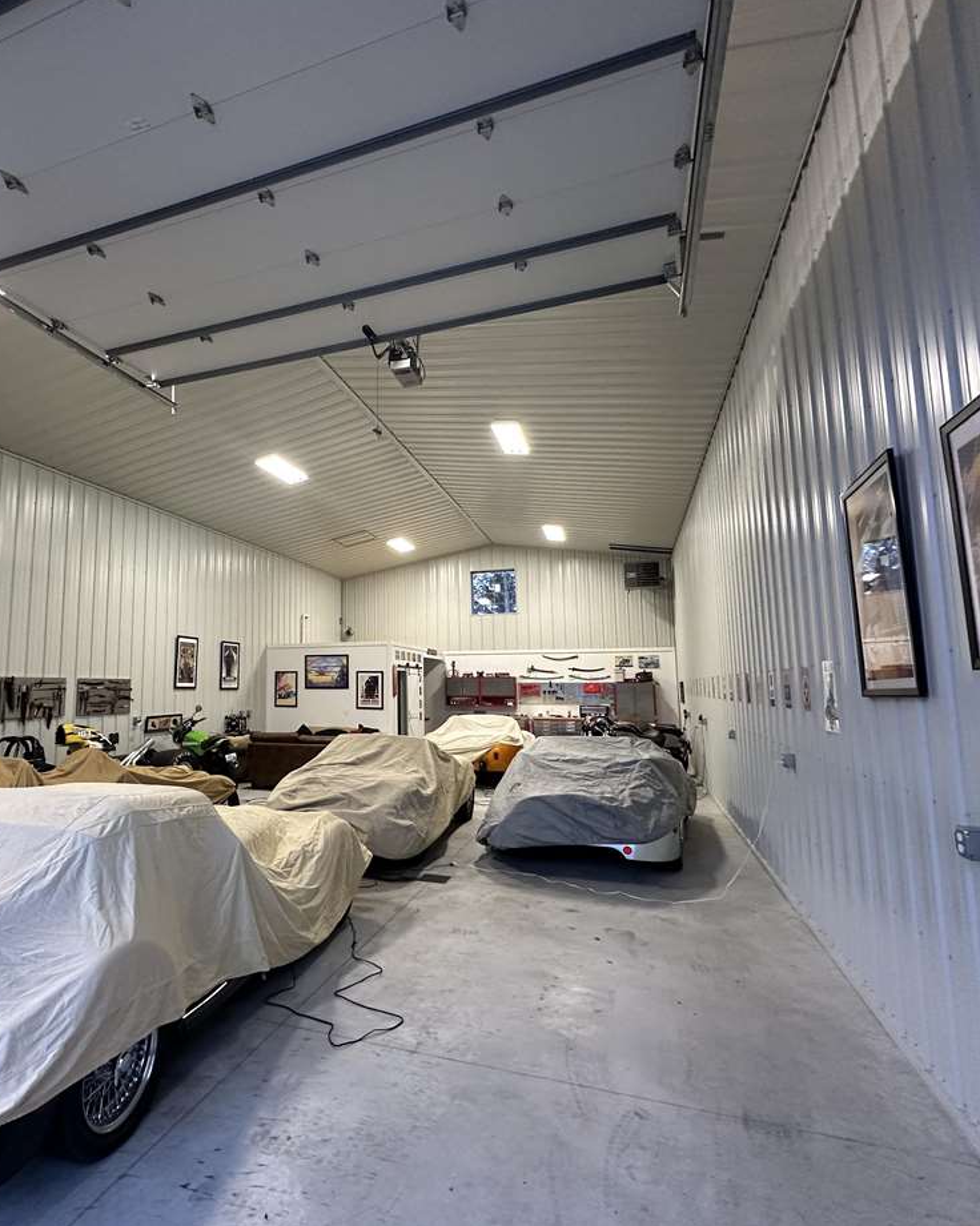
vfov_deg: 83.3
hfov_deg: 69.2
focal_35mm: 19
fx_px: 689
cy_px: 603
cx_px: 342
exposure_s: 1/120
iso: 250
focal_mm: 2.22
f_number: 2.2
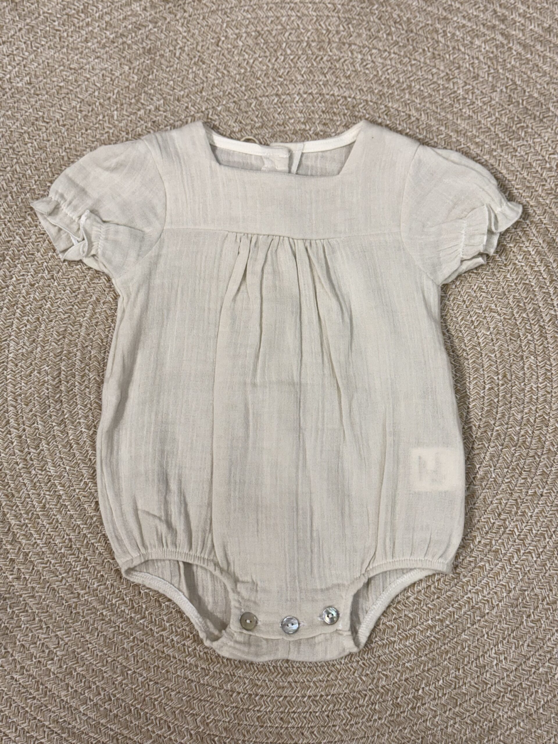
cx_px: 279
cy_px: 372
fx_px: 1032
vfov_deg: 39.7
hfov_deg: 30.3
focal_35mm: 48
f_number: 1.78
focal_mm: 6.76
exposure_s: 1/100
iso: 80
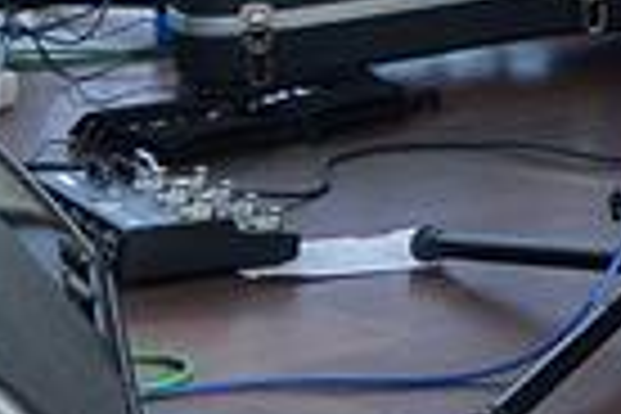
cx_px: 1782
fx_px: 2863
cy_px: -587
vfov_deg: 7.7
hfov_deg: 9.8
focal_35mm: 166
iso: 800
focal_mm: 18
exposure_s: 1/320
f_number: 9
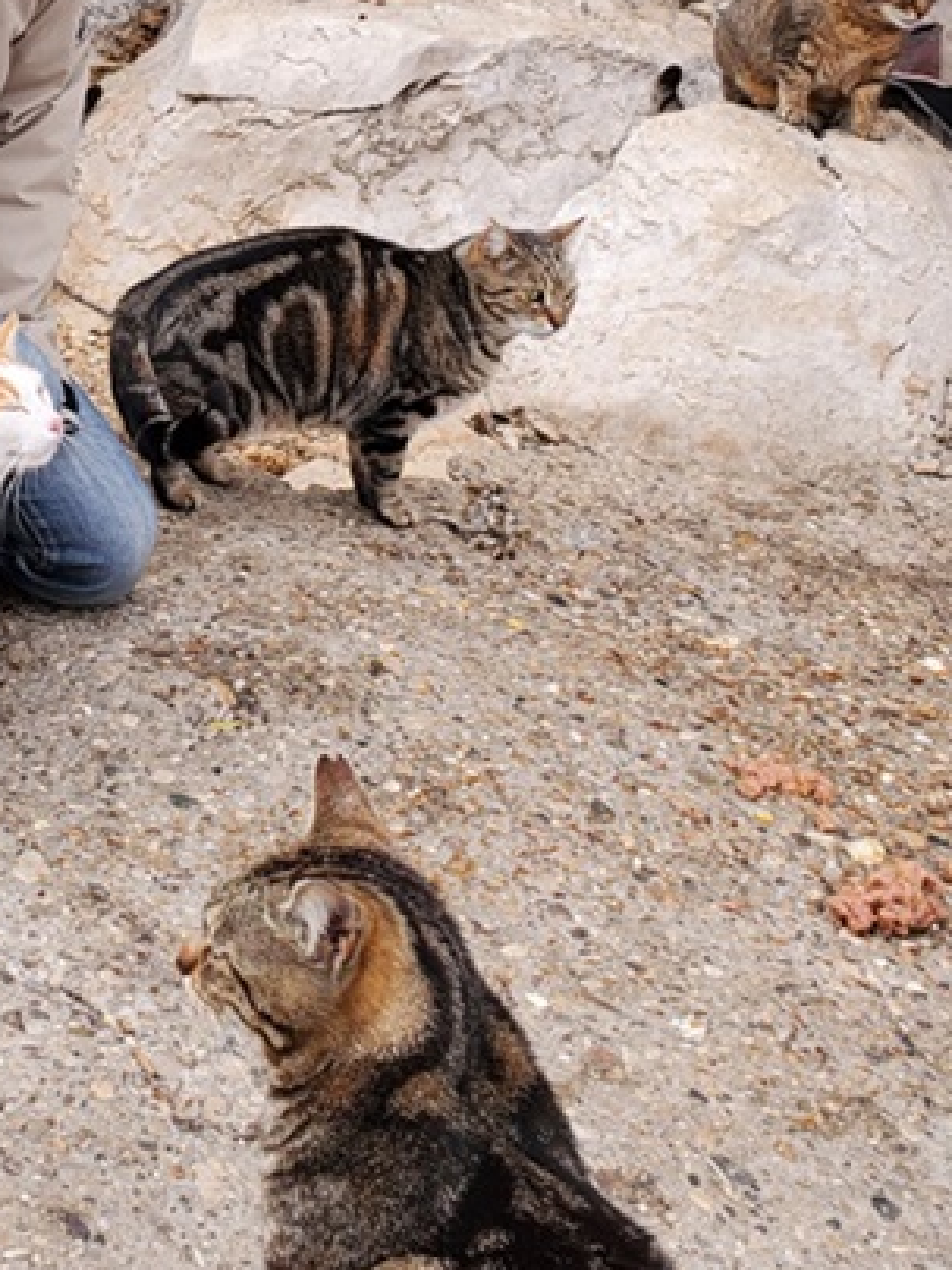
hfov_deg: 23.8
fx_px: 2200
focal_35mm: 60
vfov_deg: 31.1
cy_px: 200
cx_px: 104
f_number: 2.4
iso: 50
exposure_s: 1/104
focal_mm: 4.3
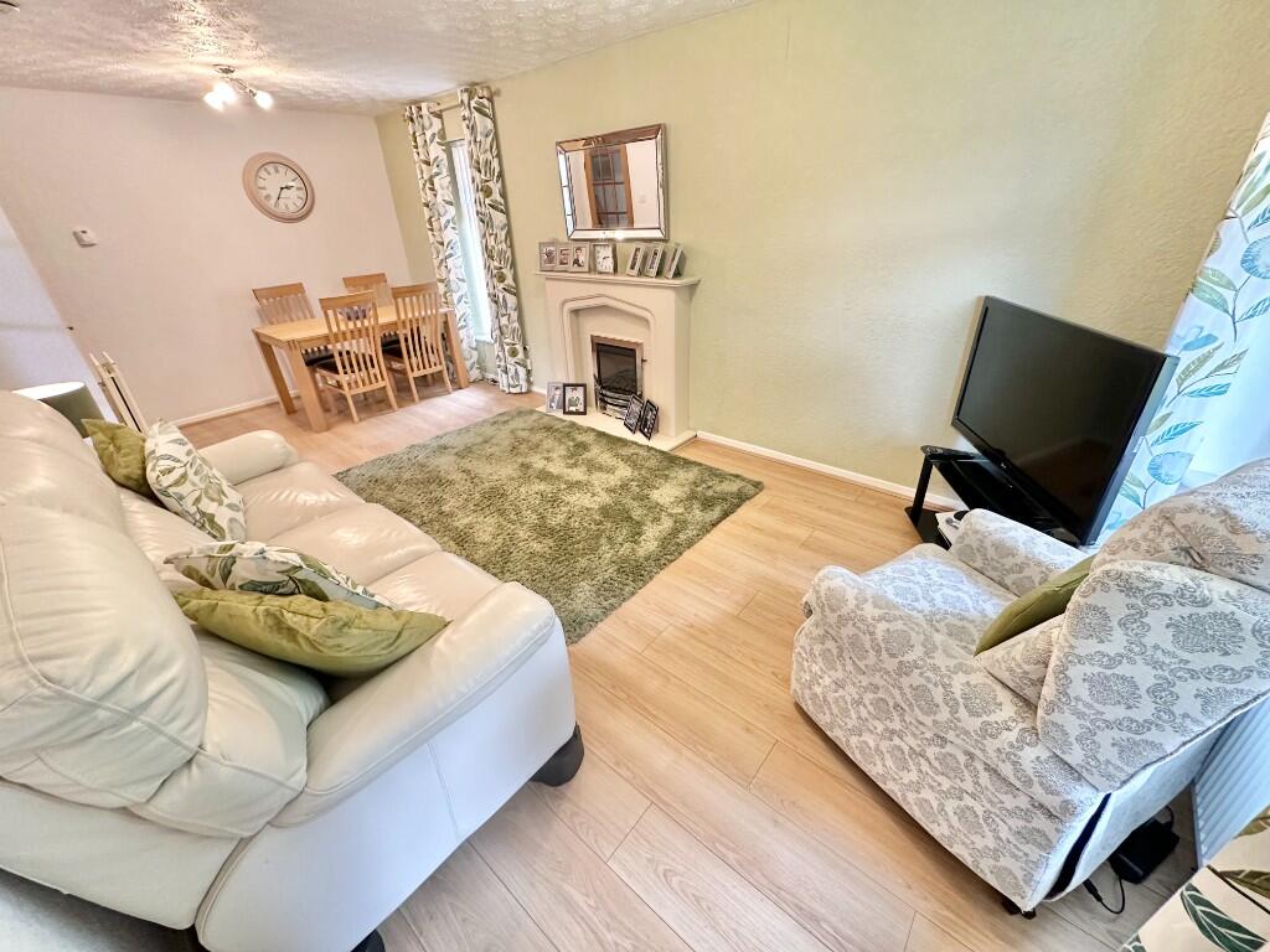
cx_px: 635
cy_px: 476
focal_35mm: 14
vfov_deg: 85.7
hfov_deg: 102.1
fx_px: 514
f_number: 2.2
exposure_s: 1/50
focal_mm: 2.22
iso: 320
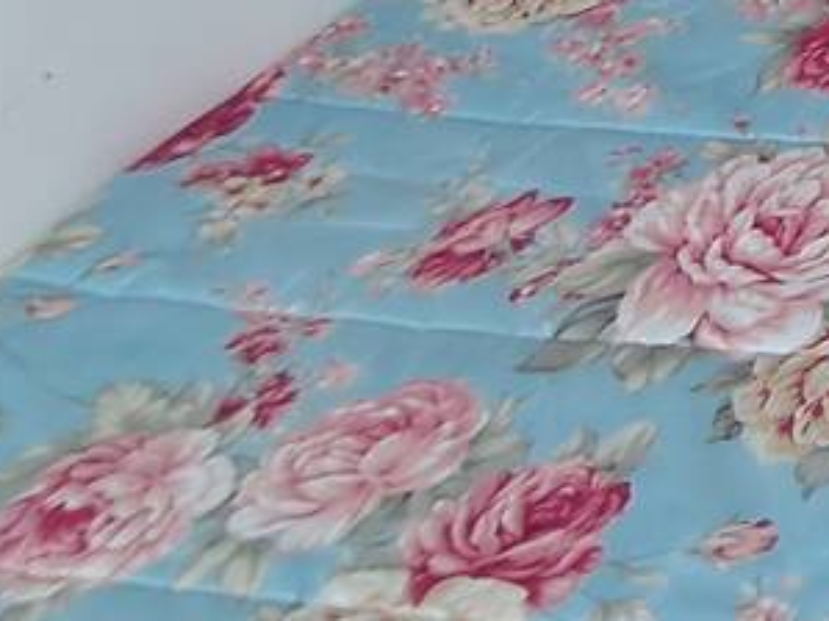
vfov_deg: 15.3
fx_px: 1843
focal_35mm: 77
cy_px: -632
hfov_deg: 16.5
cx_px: 1799
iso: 160
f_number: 2.2
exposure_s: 1/50
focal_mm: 1.64
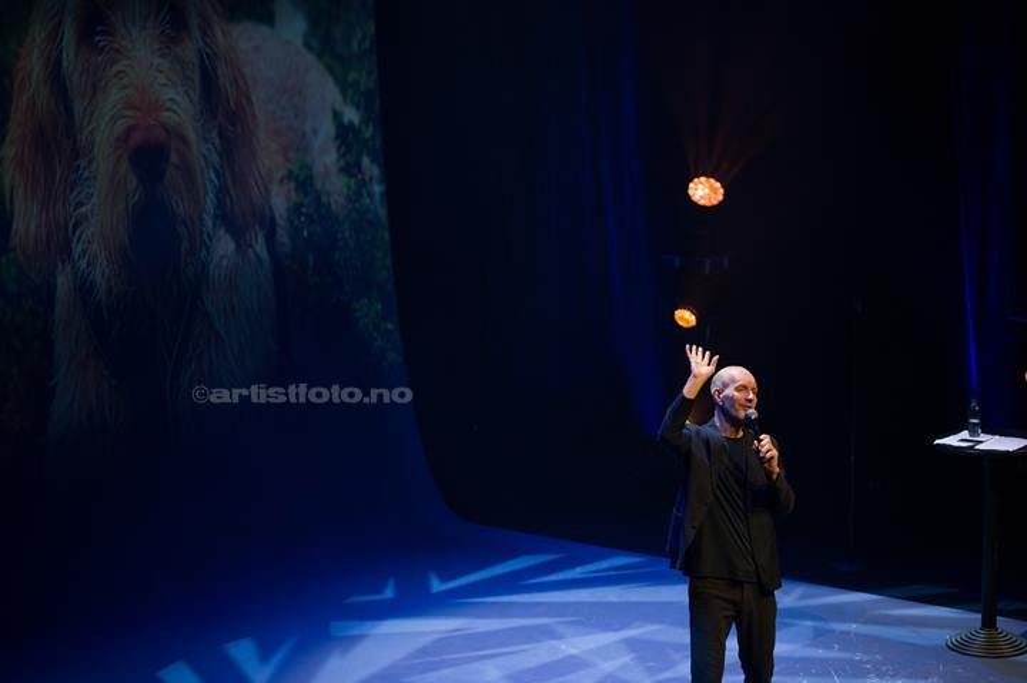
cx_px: 514
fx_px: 2423
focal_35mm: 85
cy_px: 342
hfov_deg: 23.9
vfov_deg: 16.0
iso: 640
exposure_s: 1/640
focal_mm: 85
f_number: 1.8
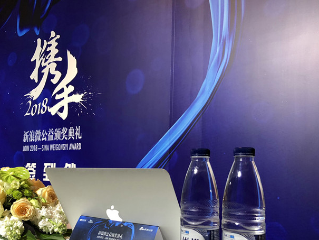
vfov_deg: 38.3
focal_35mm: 37
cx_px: 124
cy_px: 157
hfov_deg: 49.7
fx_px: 341
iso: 40
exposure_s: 1/17
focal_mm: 4
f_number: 1.8
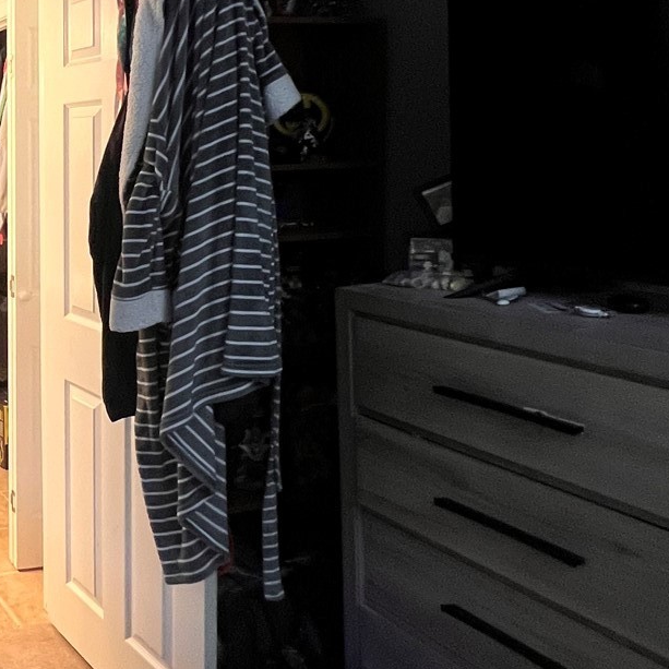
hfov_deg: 37.0
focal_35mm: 36
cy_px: 200
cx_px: -101
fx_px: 787
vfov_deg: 45.0
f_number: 1.8
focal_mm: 1.57
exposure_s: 1/60
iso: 320
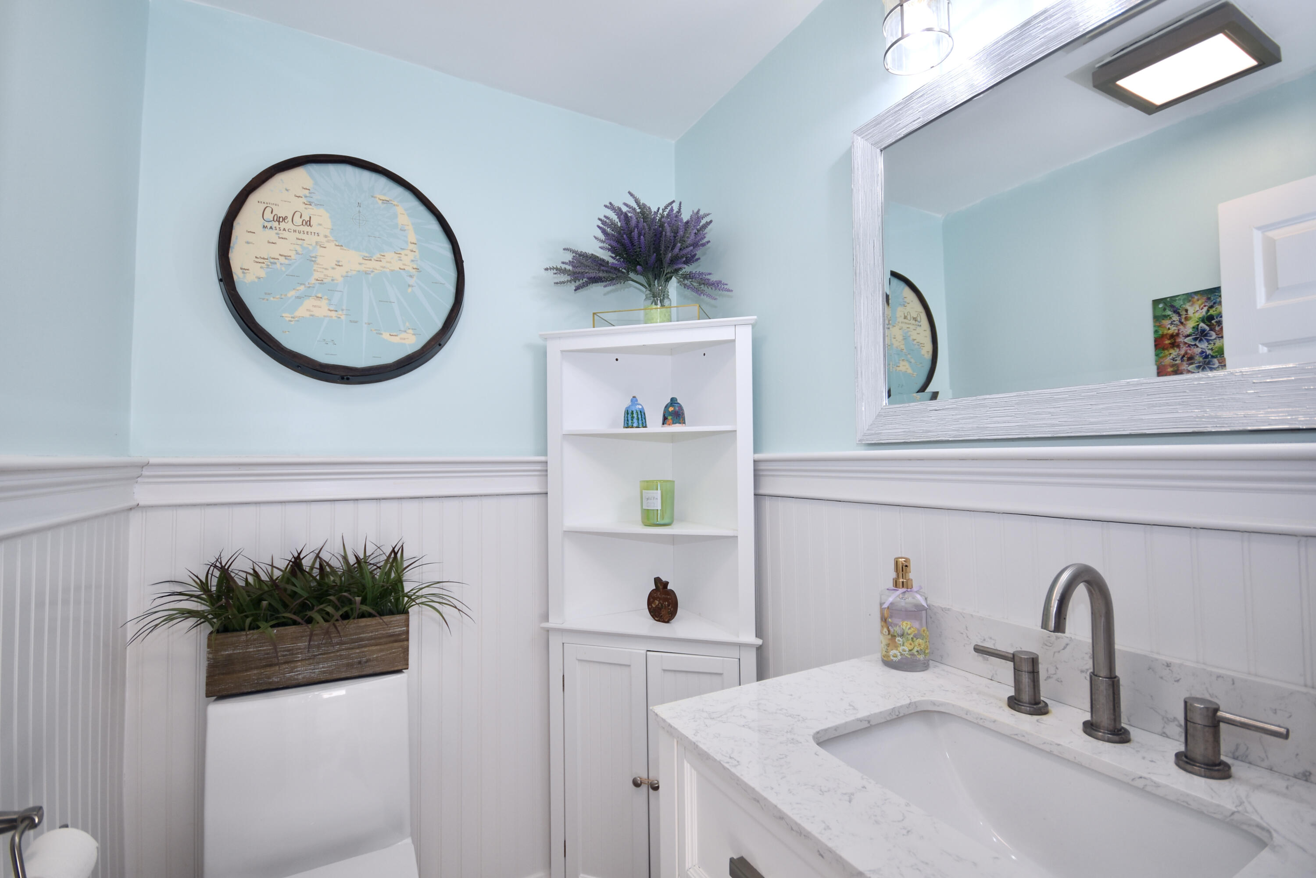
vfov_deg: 77.3
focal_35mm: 15
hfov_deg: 100.4
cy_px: 439
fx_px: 548
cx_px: 658
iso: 200
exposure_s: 1/100
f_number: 5
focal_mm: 10
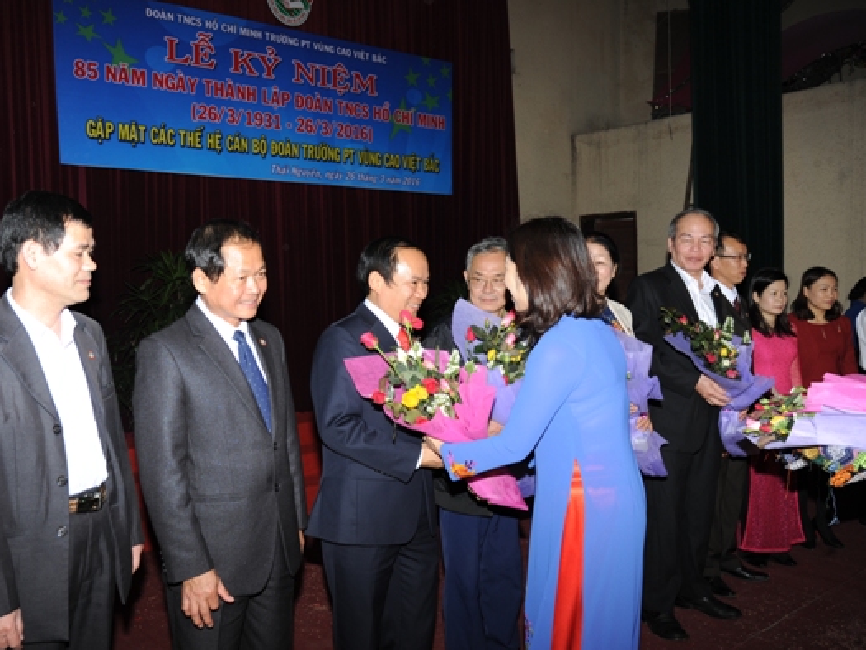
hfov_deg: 55.2
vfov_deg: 43.0
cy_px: 323
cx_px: 387
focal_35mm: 33
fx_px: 826
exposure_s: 1/60
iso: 250
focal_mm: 30
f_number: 6.3
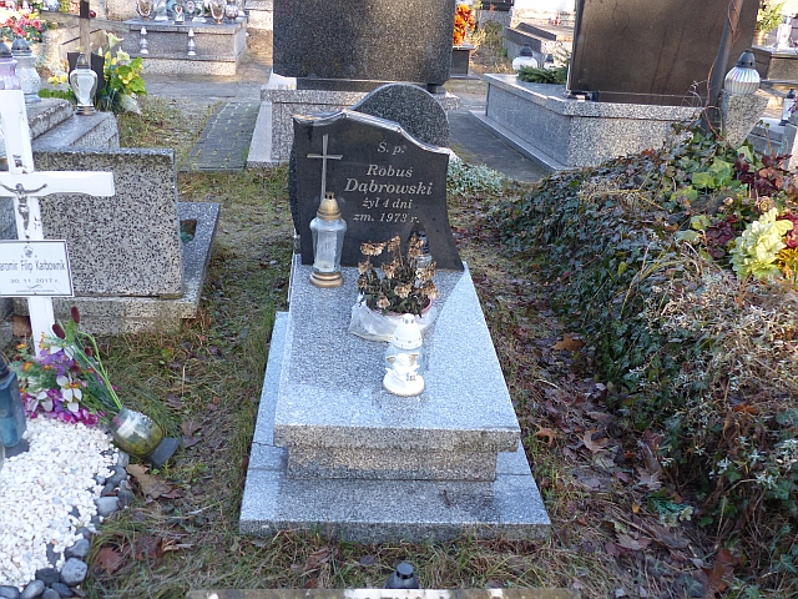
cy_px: 300
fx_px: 830
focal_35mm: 36
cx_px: 399
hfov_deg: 51.4
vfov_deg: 39.7
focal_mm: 6.4
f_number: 2.8
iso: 100
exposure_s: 1/100
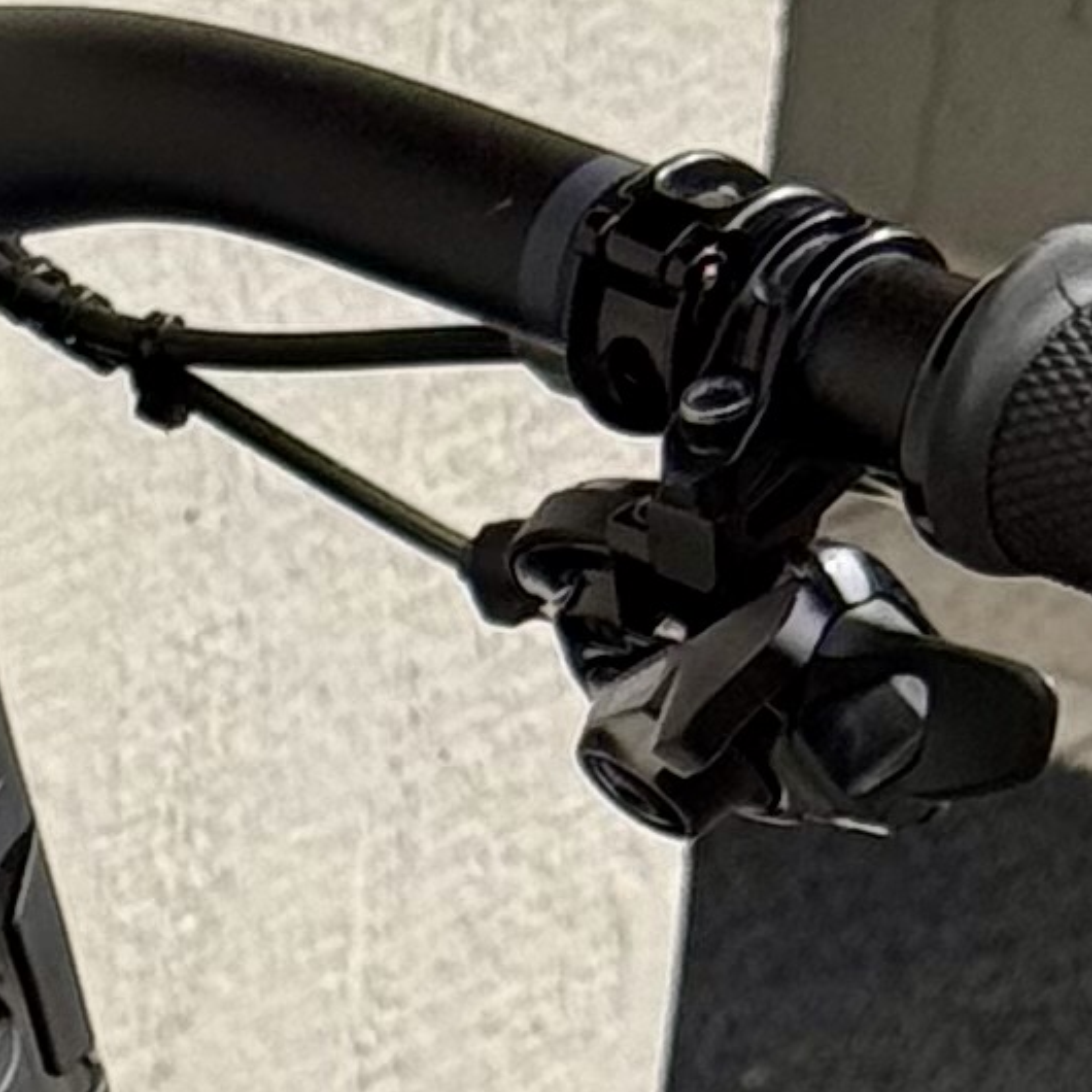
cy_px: 3272
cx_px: -1741
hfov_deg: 5.2
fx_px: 11528
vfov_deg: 5.1
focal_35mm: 323
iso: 64
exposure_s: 1/2513
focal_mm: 6.76
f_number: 1.78
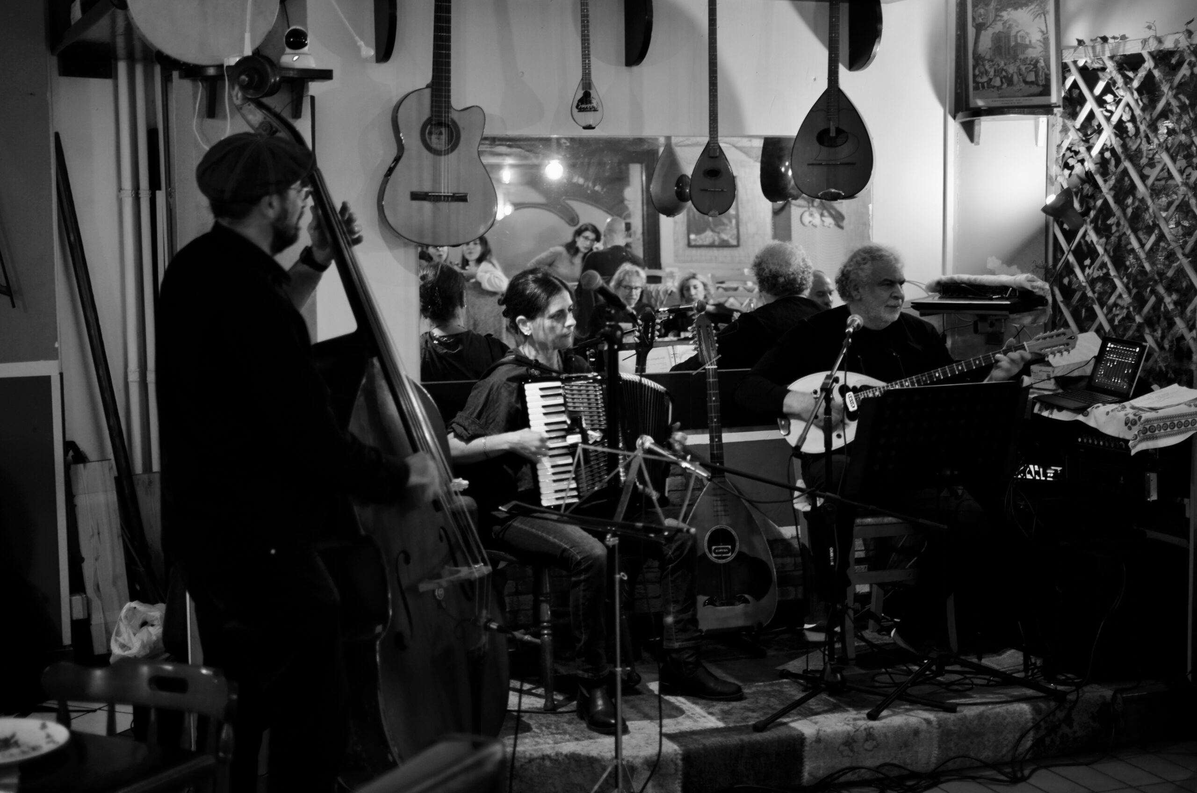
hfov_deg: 37.9
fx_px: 1742
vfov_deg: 25.6
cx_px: 598
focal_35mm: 52
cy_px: 396
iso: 100
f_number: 1.8
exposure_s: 1/20
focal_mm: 35
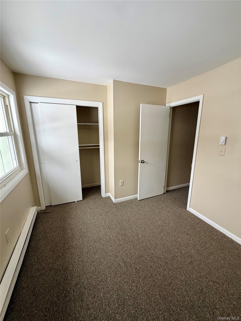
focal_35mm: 14
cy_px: 160
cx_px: 120
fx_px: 130
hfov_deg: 85.7
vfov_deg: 102.1
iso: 125
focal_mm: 2.22
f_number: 2.2
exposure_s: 1/121
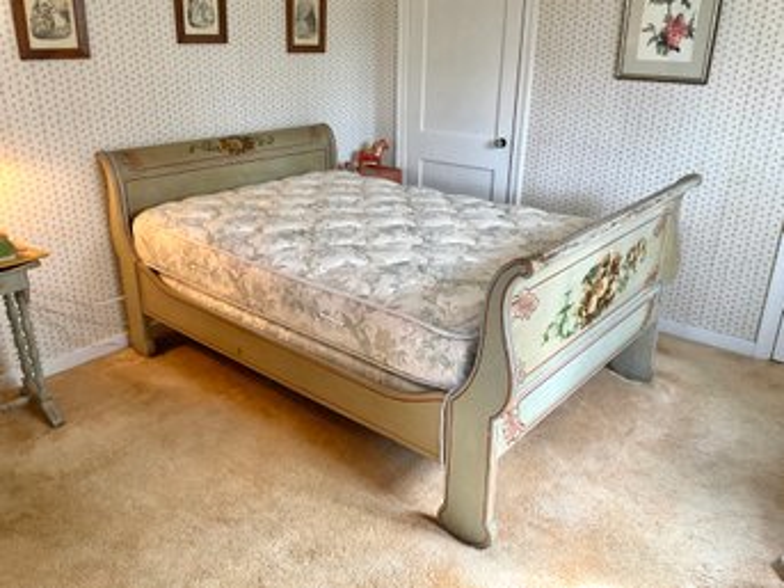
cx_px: 392
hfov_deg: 61.7
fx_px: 657
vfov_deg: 48.2
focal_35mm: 29
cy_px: 294
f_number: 1.8
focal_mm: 3
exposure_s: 1/60
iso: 125
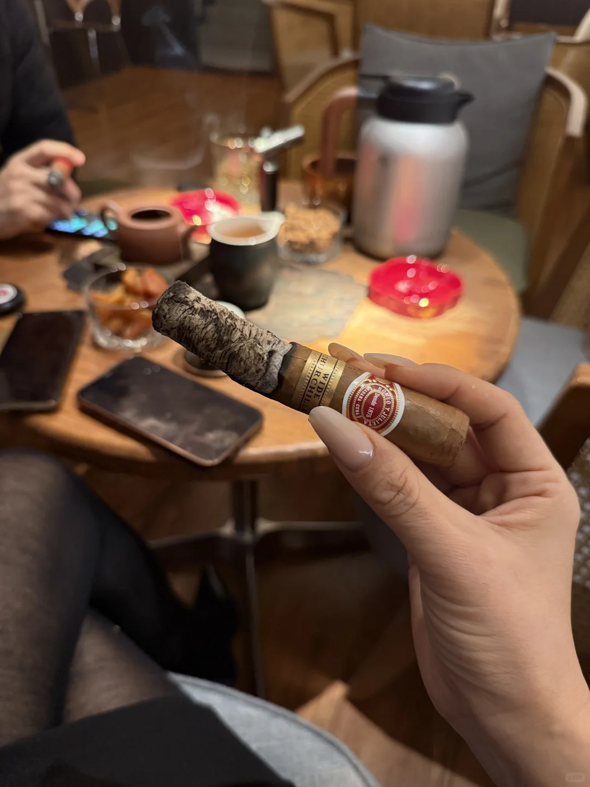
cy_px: 394
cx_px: 295
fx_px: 545
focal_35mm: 24
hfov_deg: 56.8
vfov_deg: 71.6
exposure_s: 1/33
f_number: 1.78
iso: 640
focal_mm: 6.76
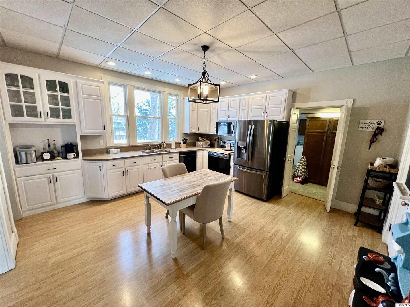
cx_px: 205
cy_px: 154
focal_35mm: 13
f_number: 1.8
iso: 125
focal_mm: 1.57
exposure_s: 1/120
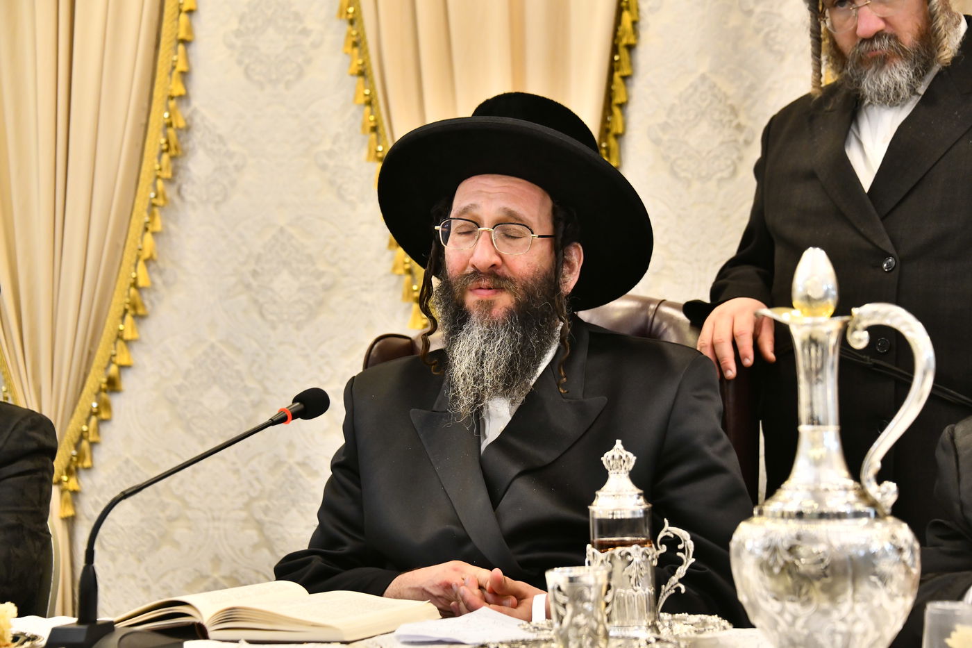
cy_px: 324
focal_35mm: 90
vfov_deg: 15.2
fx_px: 2430
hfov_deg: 22.6
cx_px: 486
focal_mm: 90
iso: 2500
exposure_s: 1/160
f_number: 5.3
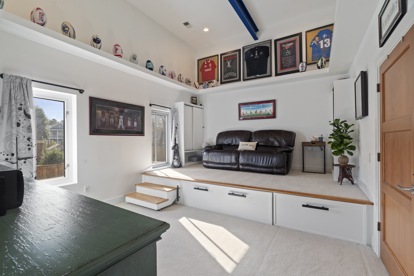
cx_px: 207
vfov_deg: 73.7
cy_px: 138
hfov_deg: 96.7
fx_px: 184
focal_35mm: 16
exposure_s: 1/6
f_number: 9
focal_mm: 16
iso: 400
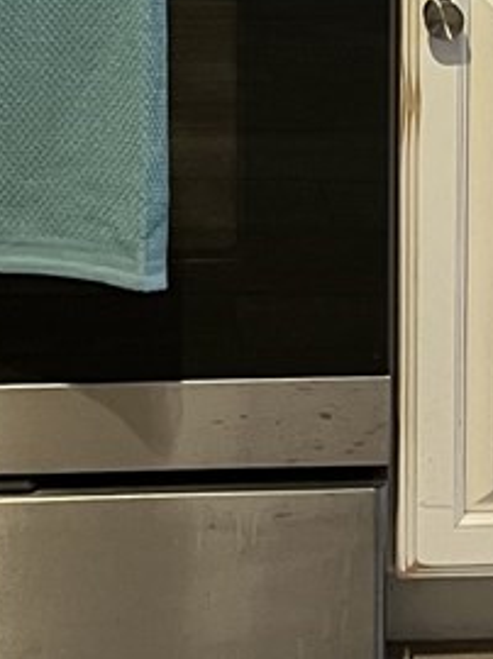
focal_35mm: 148
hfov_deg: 10.0
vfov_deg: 12.4
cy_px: -464
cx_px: 139
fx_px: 2815
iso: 400
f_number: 1.5
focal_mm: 5.7
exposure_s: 1/60
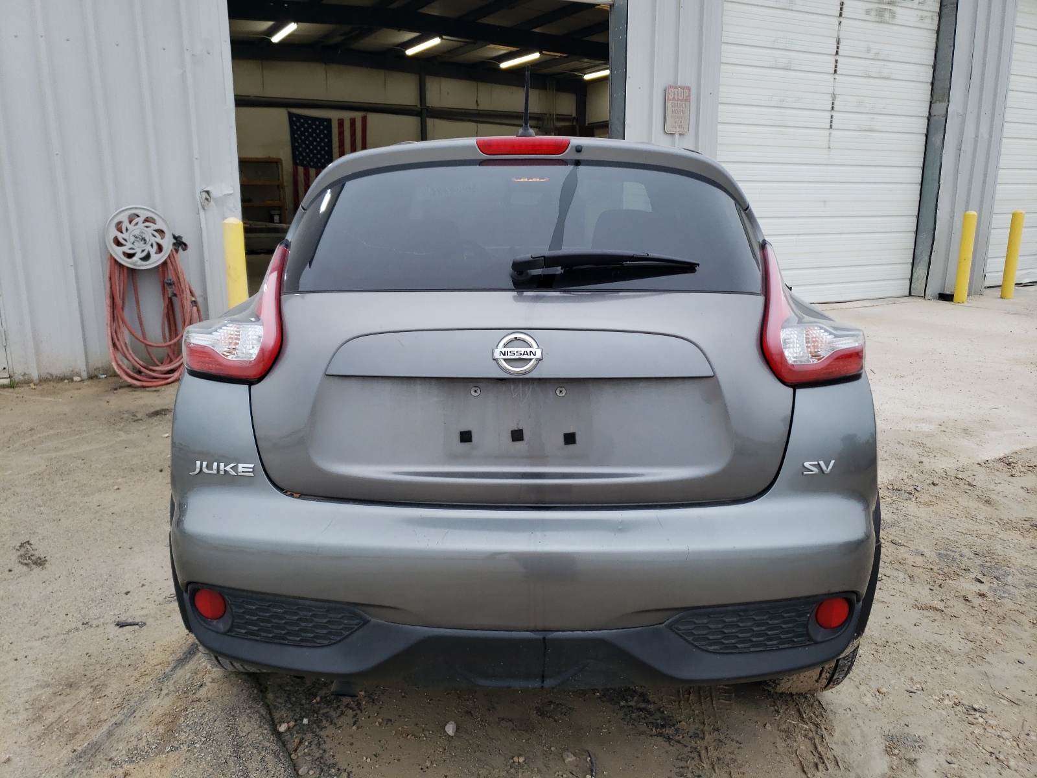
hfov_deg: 67.3
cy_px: 389
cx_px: 518
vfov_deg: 53.1
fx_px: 779
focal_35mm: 26
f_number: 1.5
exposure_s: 1/137
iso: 50
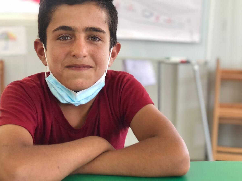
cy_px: 87
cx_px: 129
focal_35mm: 69
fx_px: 482
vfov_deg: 21.3
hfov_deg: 28.2
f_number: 2.8
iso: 125
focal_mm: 6.6
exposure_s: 1/33
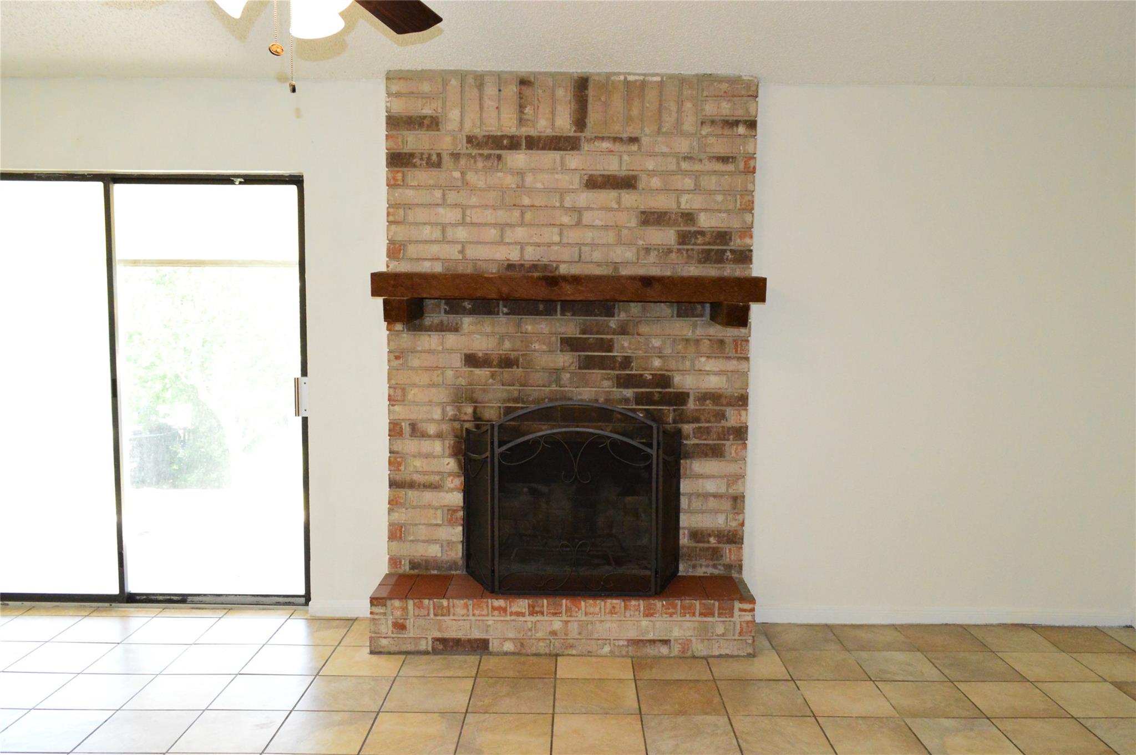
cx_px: 568
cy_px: 378
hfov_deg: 67.4
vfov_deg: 47.8
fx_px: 851
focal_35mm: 27
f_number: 6.3
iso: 3200
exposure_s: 1/125
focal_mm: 18
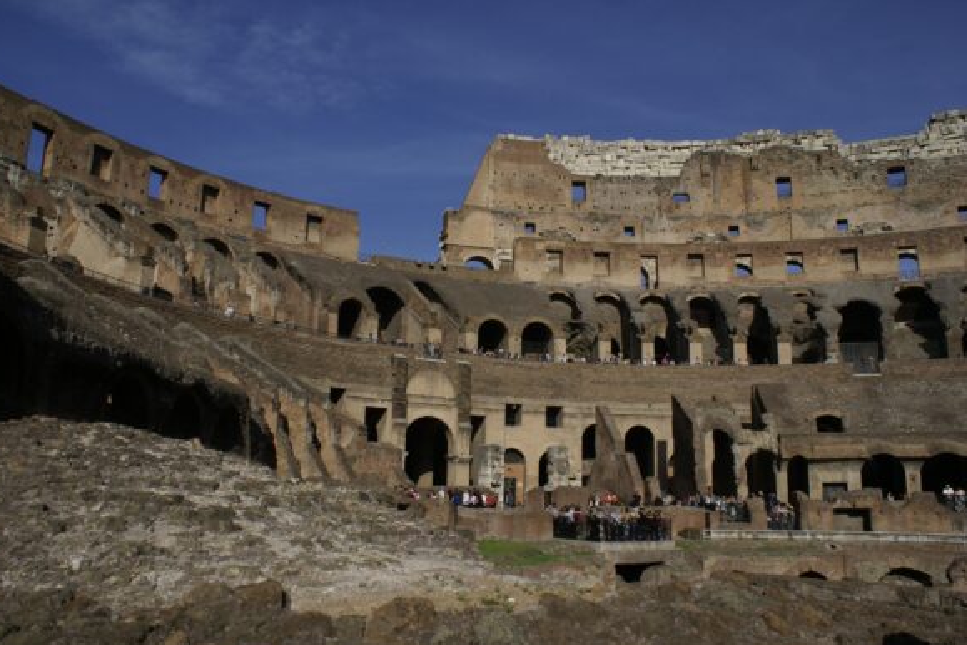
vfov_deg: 46.4
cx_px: 479
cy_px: 331
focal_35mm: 28
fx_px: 752
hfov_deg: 65.5
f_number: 10
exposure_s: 1/400
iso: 100
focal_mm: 18
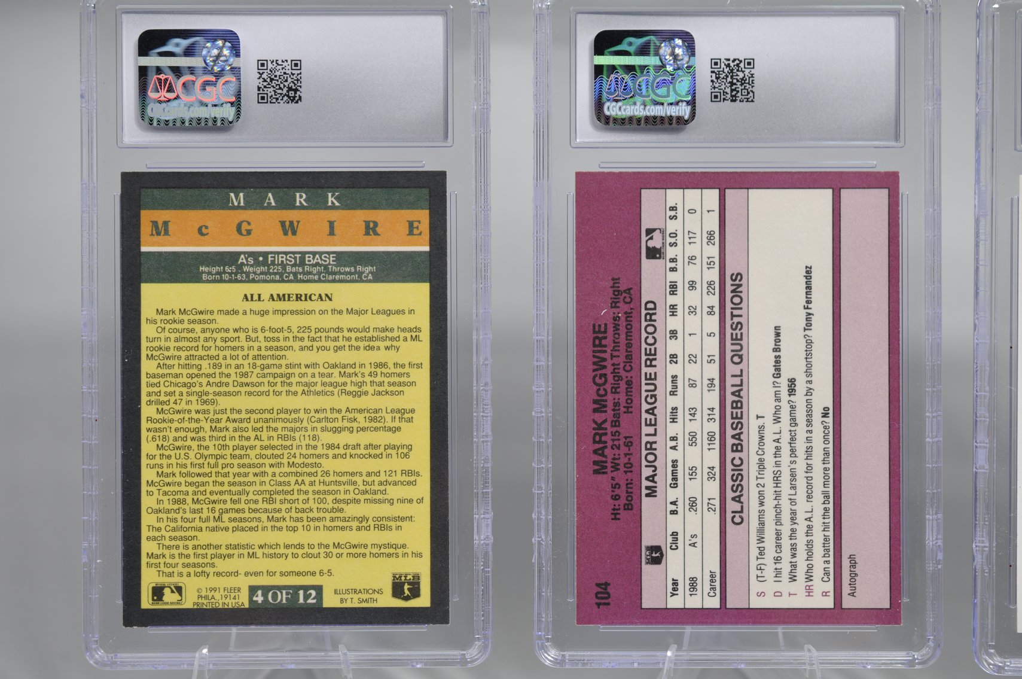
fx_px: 1701
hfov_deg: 33.4
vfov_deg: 22.6
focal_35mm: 60
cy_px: 340
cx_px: 511
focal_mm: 40
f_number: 4.5
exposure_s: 1/80
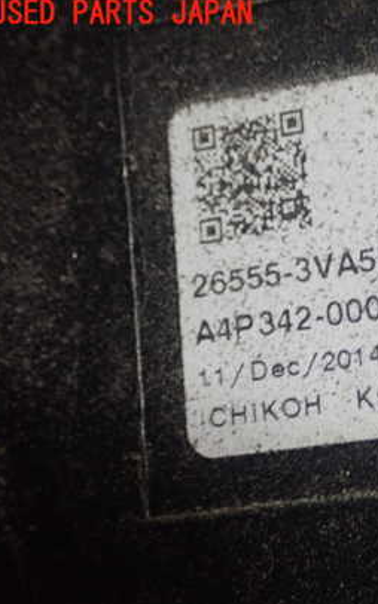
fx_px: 1367
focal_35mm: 83
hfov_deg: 15.3
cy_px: 330
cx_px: 429
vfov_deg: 24.9
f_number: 3.4
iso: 800
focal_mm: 9.61
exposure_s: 1/30
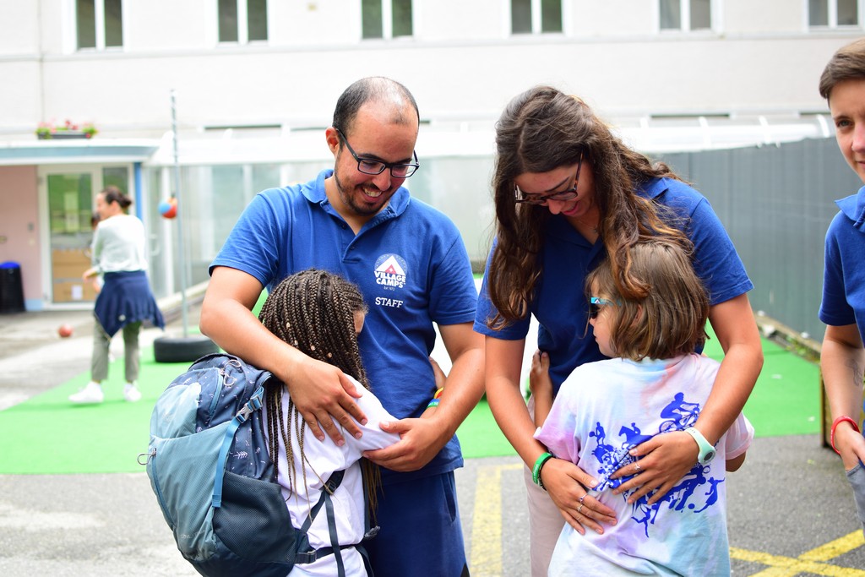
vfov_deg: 25.8
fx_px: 1262
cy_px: 288
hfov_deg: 37.8
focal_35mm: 52
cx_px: 432
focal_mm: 35
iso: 200
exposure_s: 1/640
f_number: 2.8
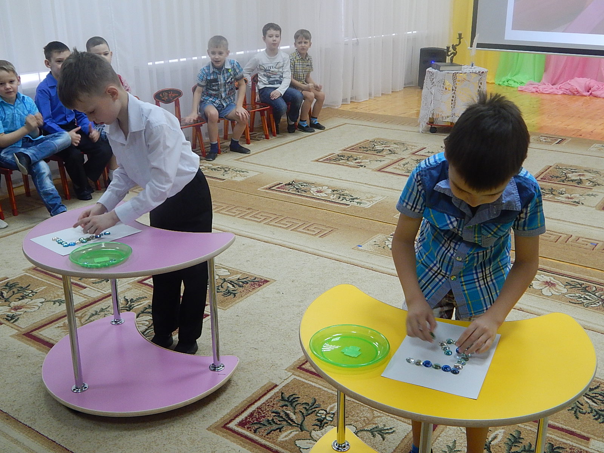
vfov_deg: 37.7
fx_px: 663
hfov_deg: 49.0
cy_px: 226
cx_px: 302
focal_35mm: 38
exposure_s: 1/30
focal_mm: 6.8
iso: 280
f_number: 3.4
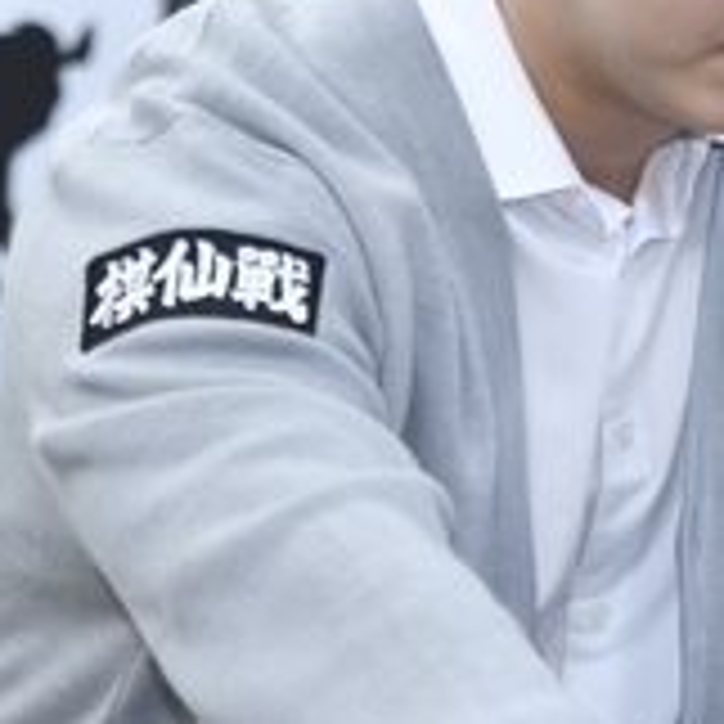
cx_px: 967
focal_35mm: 349
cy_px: 322
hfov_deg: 5.0
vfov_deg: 5.0
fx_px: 8258
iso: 640
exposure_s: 1/320
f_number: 4
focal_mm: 105
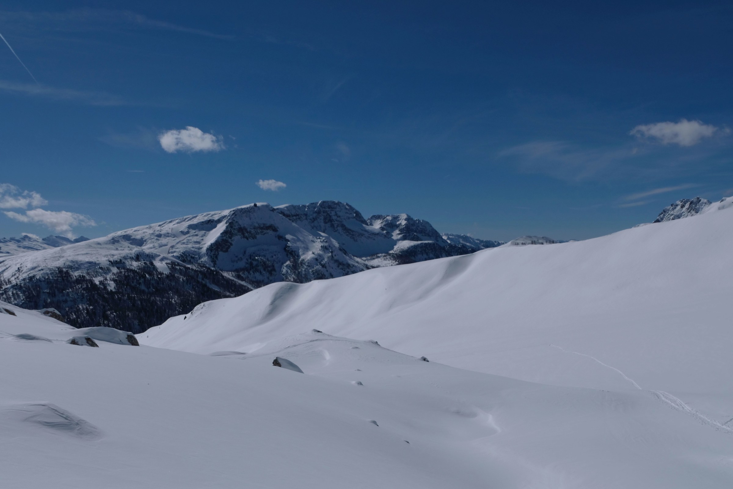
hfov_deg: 54.4
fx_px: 713
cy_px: 244
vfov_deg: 37.9
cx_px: 366
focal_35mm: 35
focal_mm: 23.2
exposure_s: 1/3000
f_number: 9
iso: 200
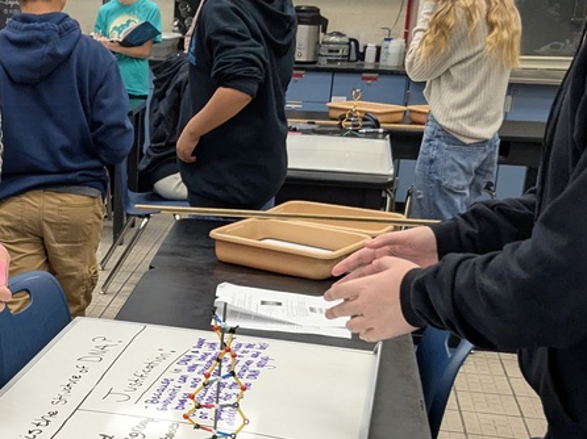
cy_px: 334
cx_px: 99
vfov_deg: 23.4
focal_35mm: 62
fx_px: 1051
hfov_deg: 30.3
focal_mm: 4.38
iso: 139
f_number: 1.73
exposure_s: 1/120
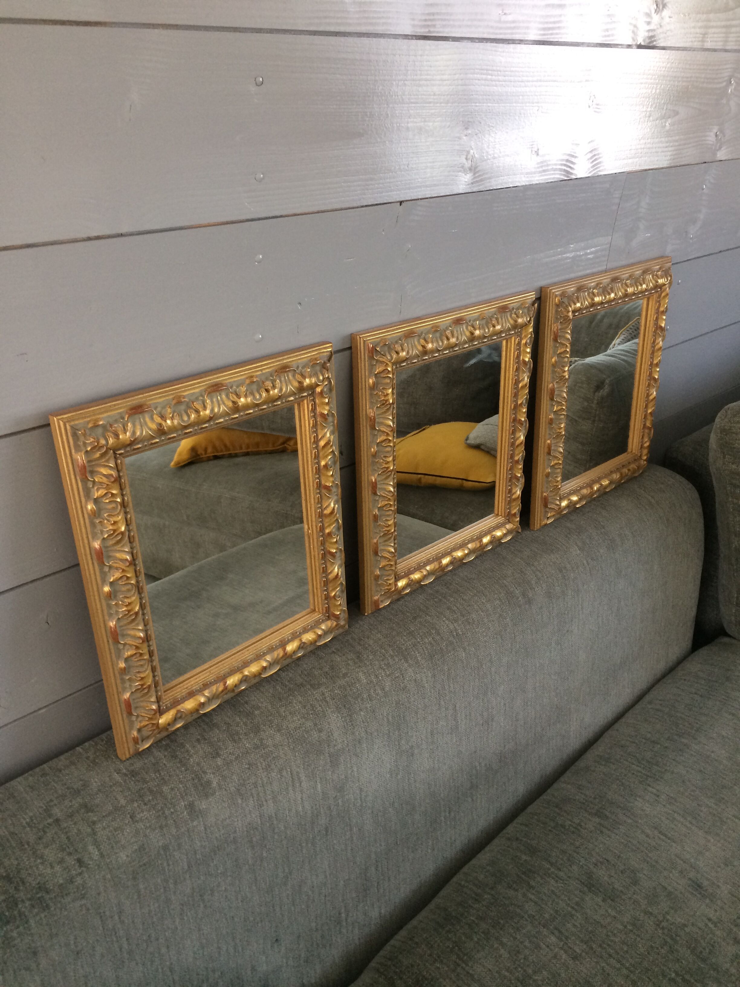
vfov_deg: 61.7
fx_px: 827
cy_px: 494
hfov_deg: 48.2
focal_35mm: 29
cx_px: 370
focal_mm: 4.15
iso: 160
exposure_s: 1/33
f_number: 2.2
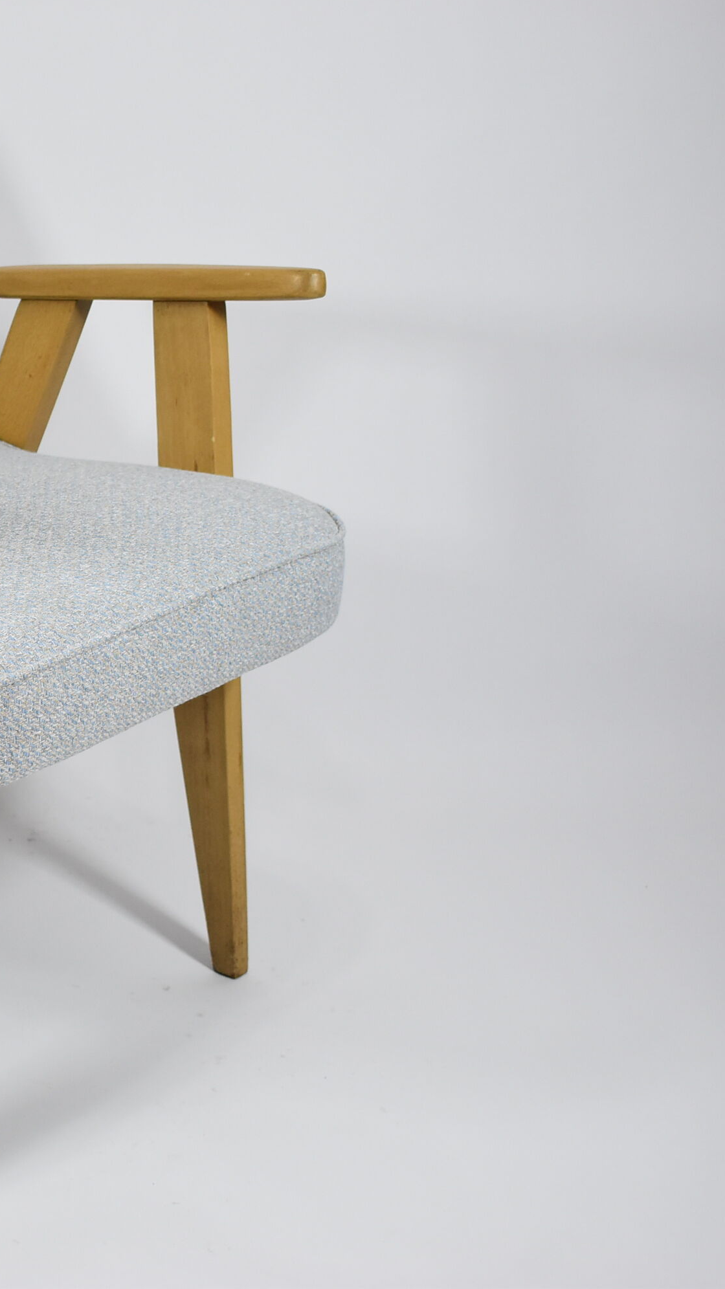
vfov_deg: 32.9
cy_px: 643
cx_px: -170
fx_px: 2181
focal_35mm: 64
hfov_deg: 17.9
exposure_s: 1/125
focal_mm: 27
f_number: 4
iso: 800
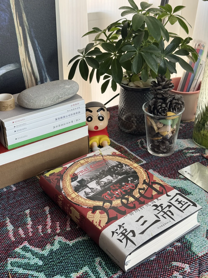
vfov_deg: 39.7
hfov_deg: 30.3
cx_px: 104
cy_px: 139
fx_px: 385
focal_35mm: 48
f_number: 1.78
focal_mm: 6.76
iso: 100
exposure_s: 1/72
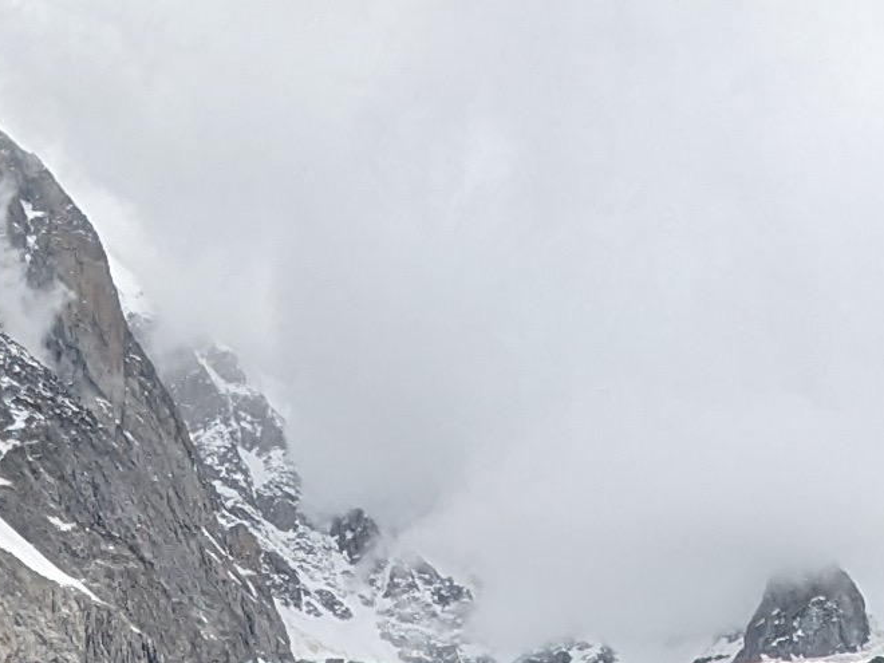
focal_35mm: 165
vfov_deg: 8.3
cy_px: 1543
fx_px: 4214
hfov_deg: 12.0
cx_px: 411
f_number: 1.73
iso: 82
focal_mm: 4.38
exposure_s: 1/4695
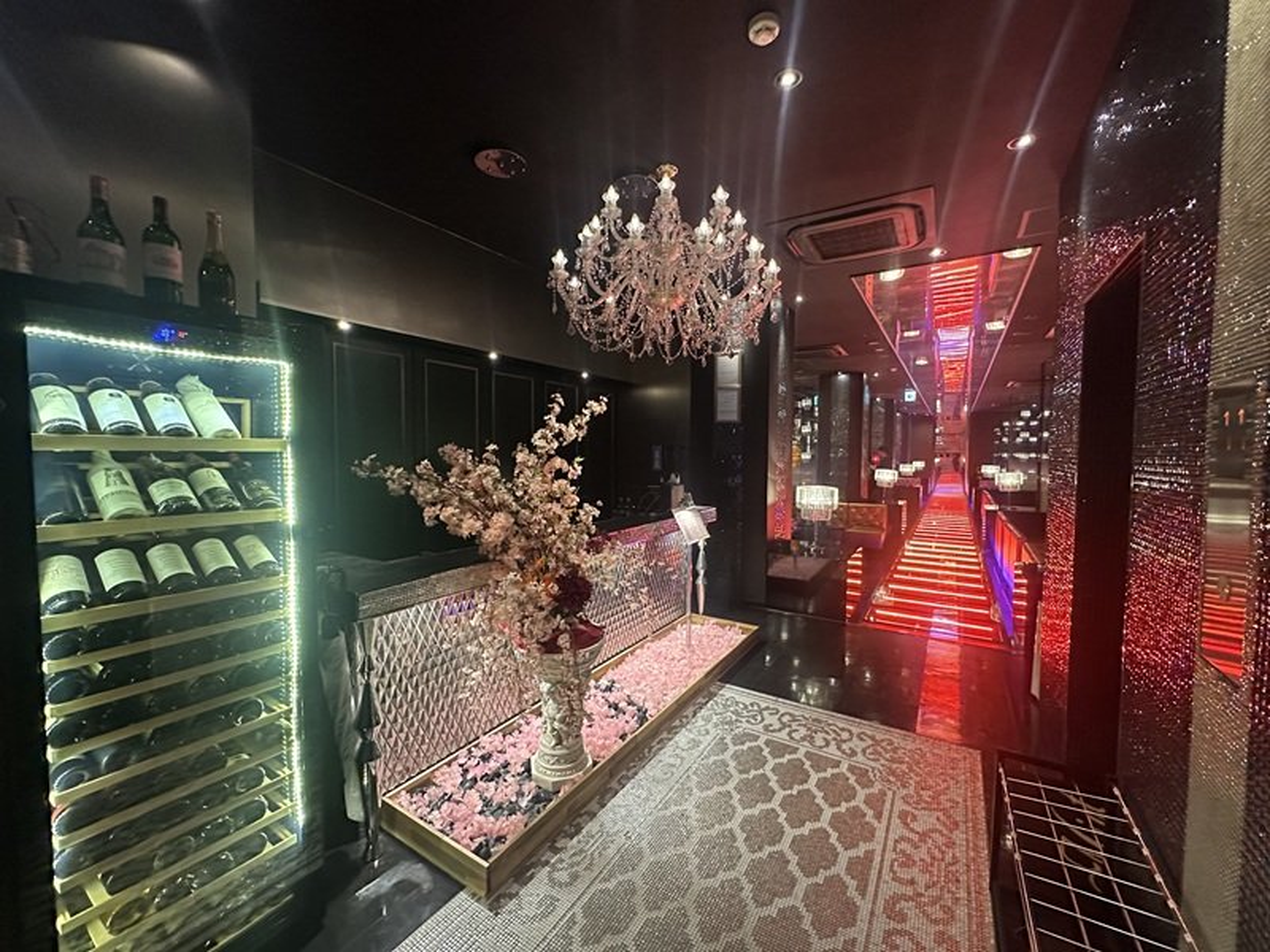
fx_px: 514
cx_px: 635
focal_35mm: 14
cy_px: 476
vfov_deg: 85.7
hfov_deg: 102.1
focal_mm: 2.22
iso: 1000
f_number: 2.2
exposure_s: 1/50
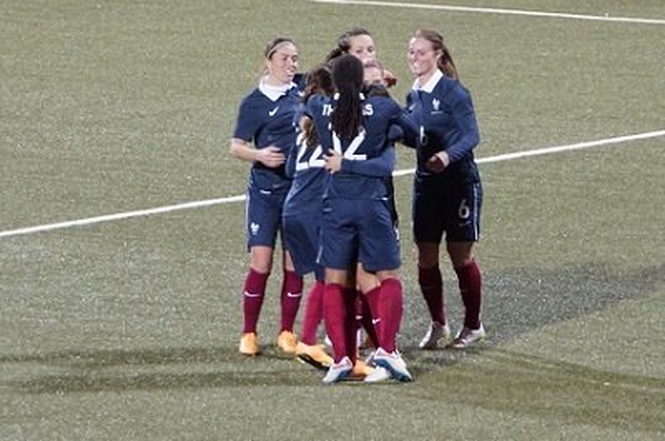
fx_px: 4978
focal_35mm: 270
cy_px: 220
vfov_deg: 5.1
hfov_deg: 7.6
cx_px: 332
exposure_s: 1/250
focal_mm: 180
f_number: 5
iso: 1600
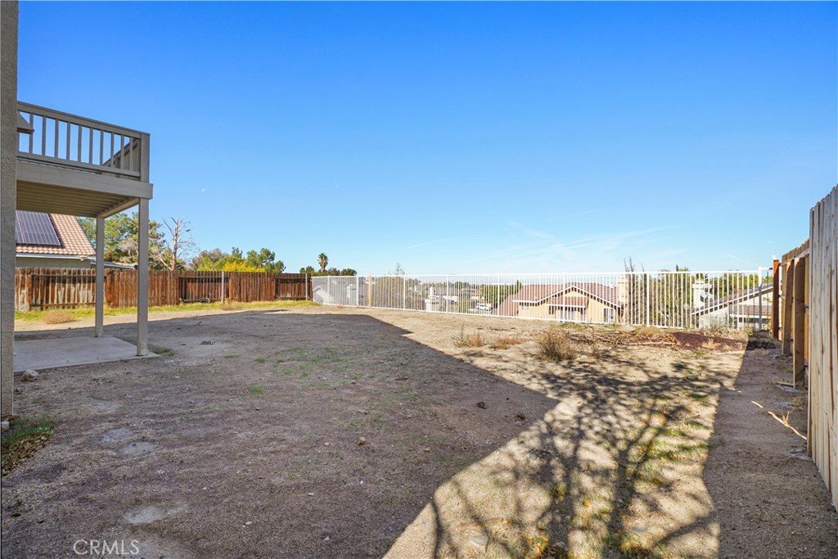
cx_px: 419
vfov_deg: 73.8
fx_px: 372
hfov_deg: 96.7
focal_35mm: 16
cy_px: 280
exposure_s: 1/1250
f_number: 6.3
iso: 200
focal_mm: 16
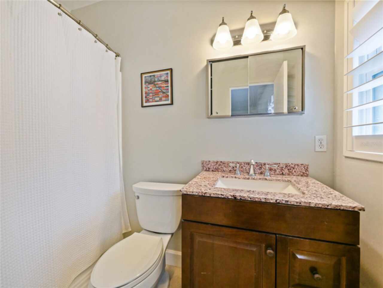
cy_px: 144
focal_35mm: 14
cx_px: 192
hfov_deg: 102.1
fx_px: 155
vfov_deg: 85.7
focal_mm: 7
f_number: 4
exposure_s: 1/60
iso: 400
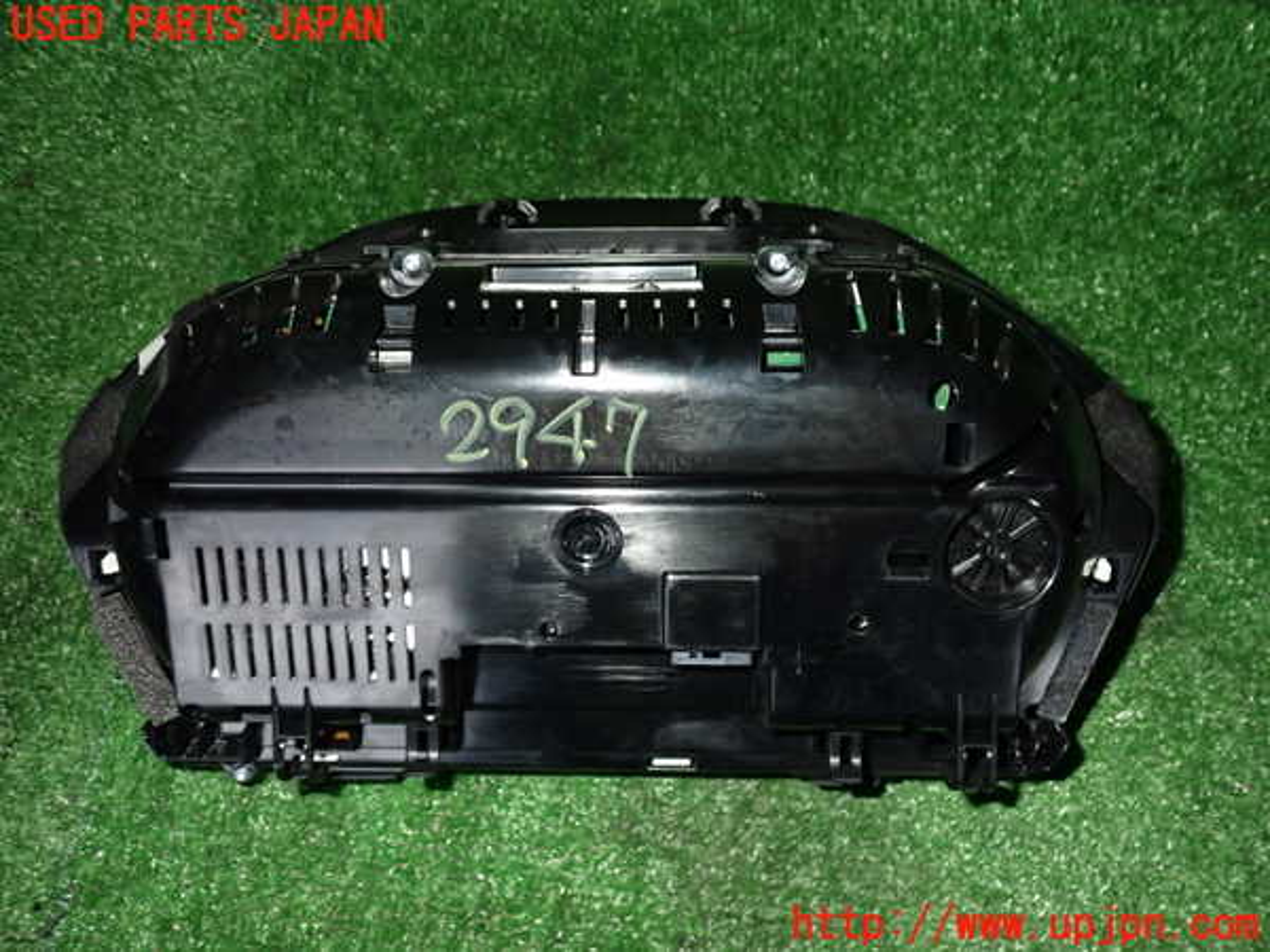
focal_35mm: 30
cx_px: 635
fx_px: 1101
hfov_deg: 60.0
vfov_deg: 46.8
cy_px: 476
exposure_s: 1/30
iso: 400
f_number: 6.3
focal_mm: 5.4
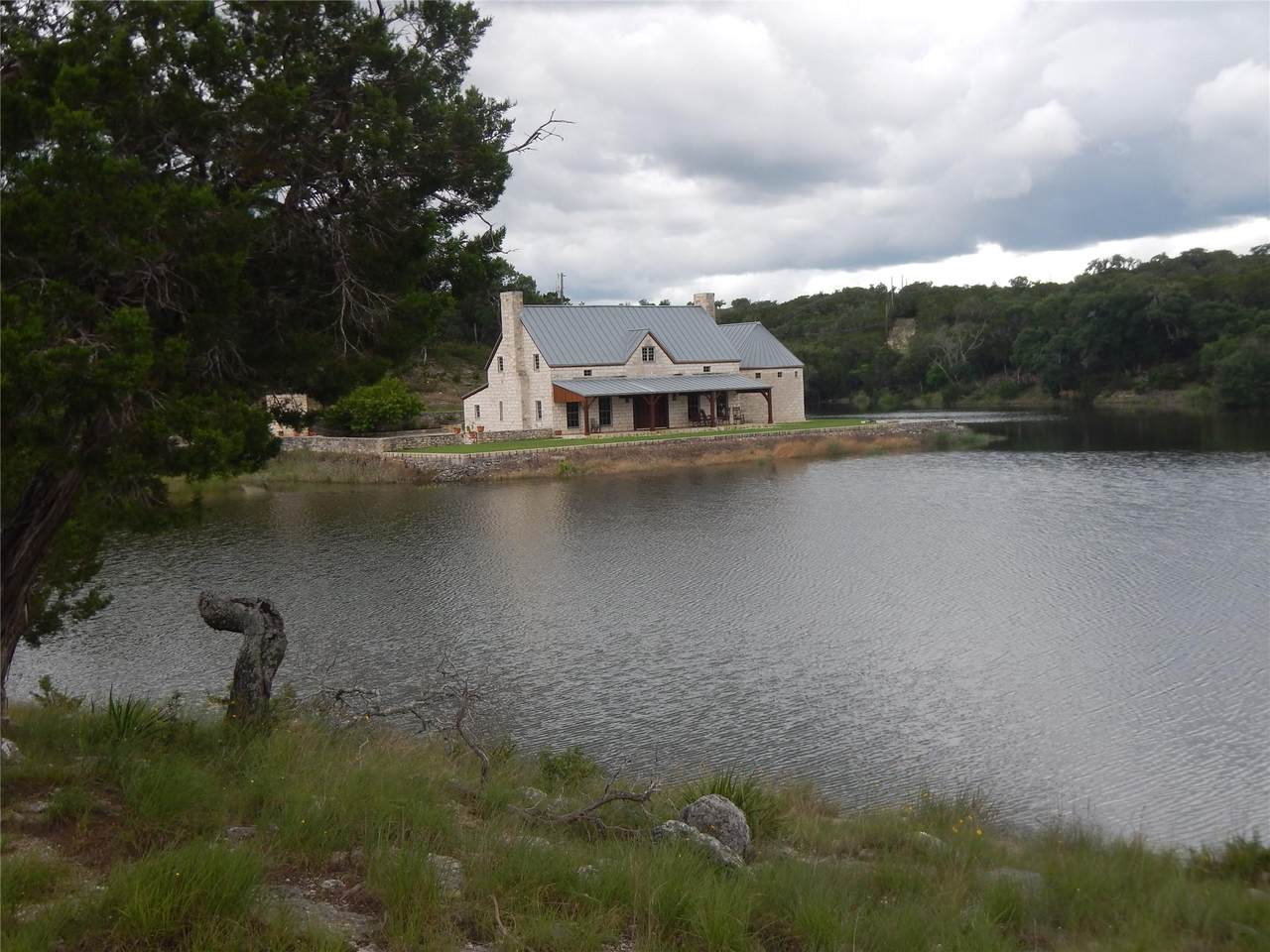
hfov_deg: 47.9
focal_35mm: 39
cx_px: 635
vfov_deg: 36.8
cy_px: 476
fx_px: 1431
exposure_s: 1/400
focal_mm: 7
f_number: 4
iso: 125
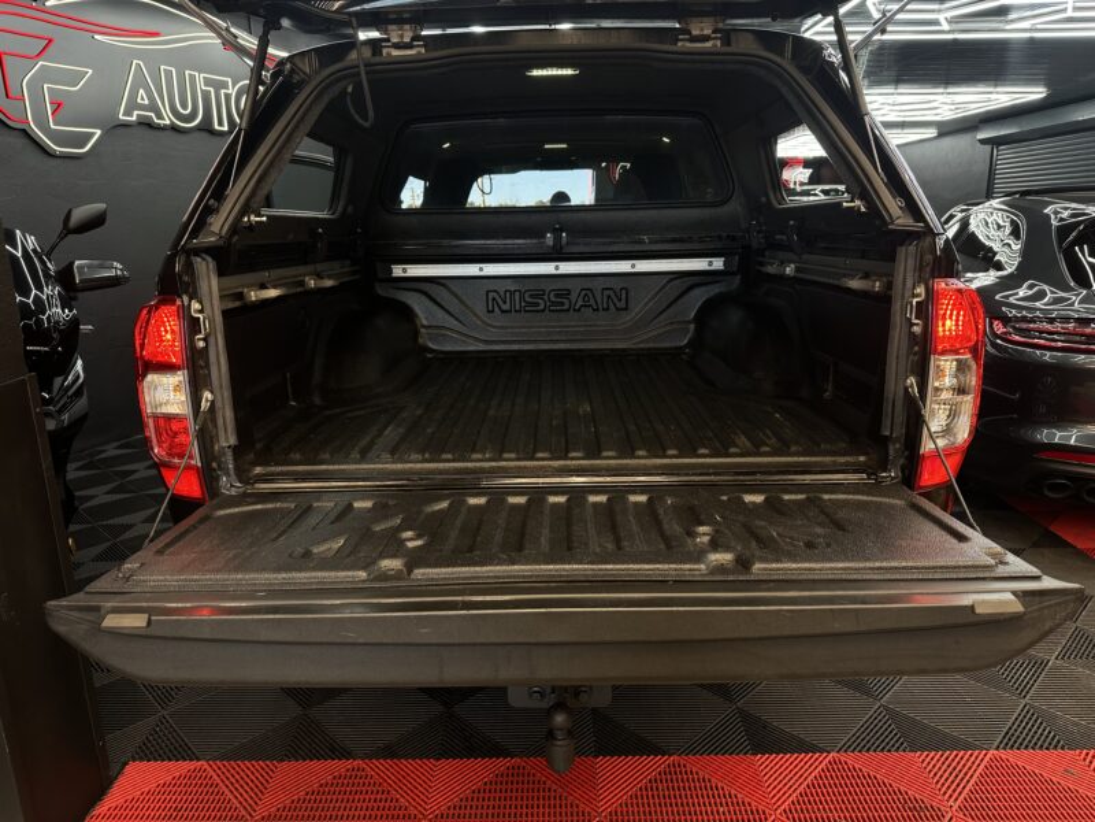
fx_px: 759
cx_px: 548
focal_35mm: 24
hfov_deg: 71.6
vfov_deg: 56.8
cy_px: 411
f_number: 1.78
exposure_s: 1/100
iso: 64
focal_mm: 6.86
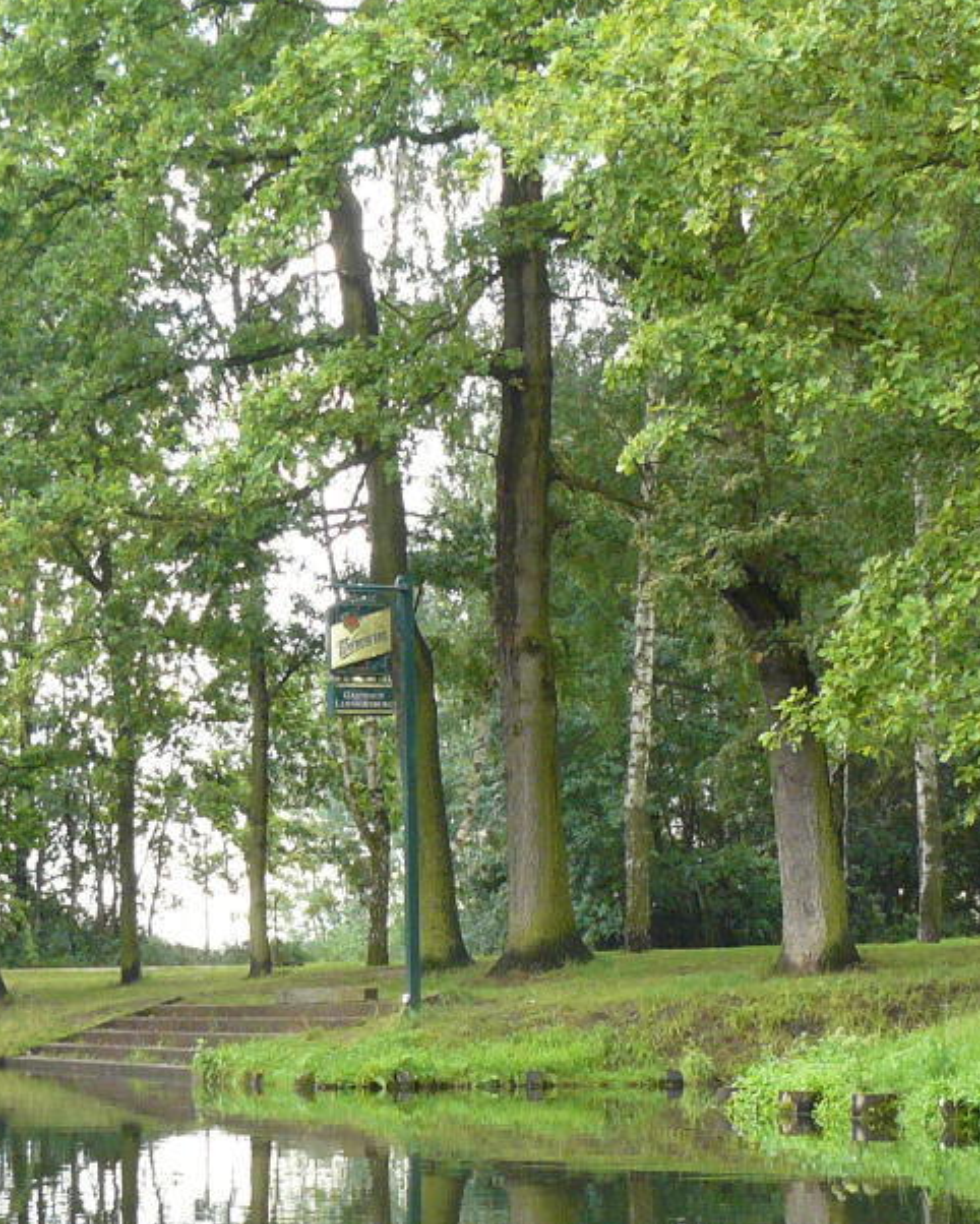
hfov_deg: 18.2
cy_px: 872
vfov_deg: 22.6
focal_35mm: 84
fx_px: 3044
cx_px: 344
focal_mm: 6
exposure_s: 1/100
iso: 200
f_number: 3.6
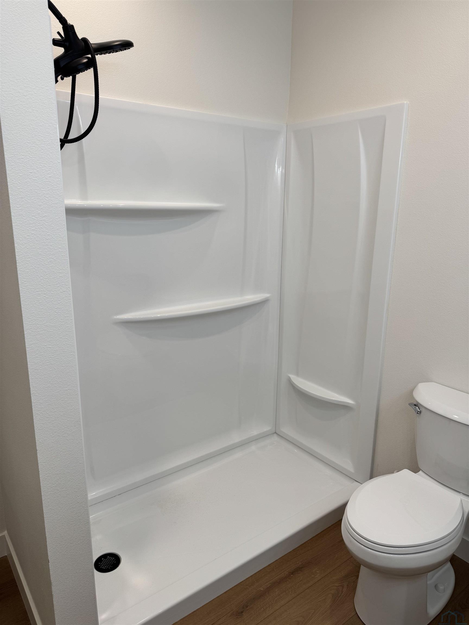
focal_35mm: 24
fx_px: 434
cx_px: 234
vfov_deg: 71.6
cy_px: 312
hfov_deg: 56.8
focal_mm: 6.76
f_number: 1.78
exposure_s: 1/157
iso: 64
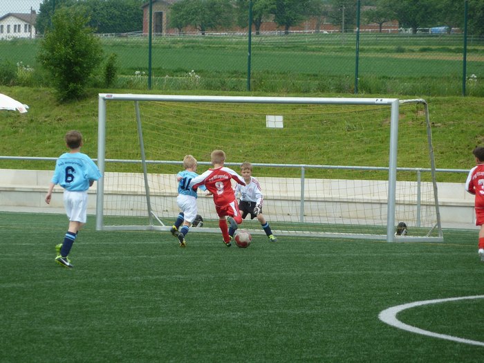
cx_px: 242
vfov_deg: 5.0
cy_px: 182
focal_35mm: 300
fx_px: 4195
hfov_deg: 6.6
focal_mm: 49.2
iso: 80
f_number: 4.9
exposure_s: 1/200
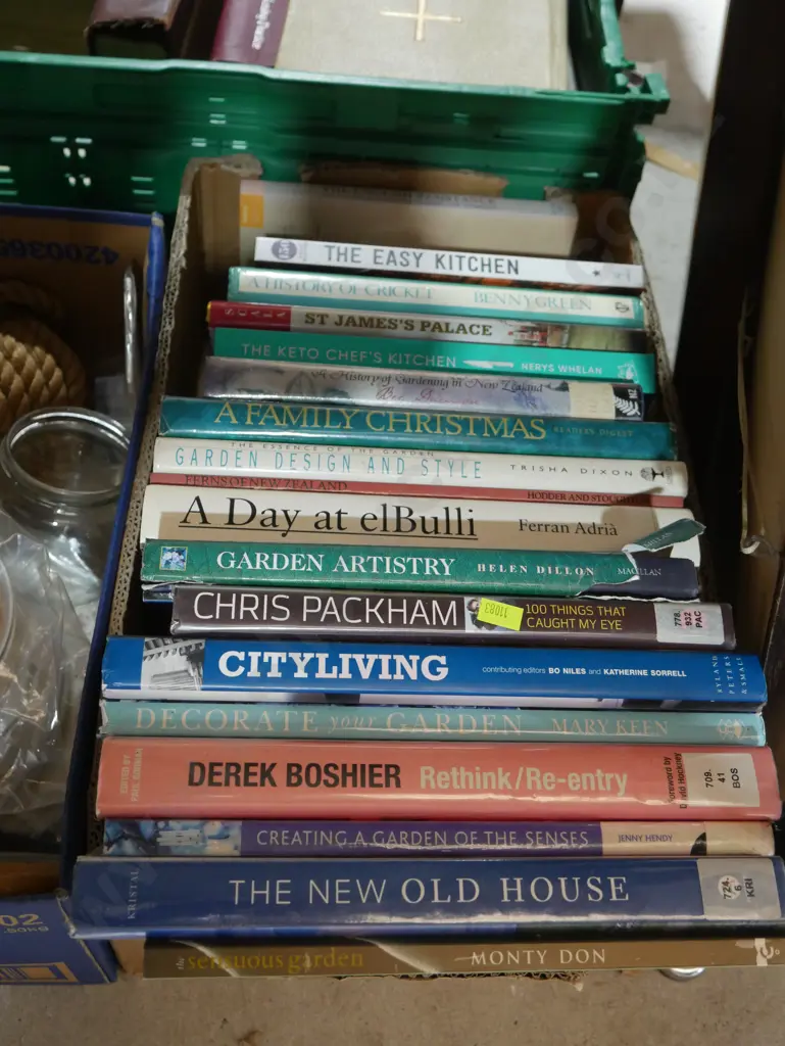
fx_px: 1088
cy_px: 523
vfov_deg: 51.3
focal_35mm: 36
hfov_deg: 39.7
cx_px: 392
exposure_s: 1/60
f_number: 4
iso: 1600
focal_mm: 18
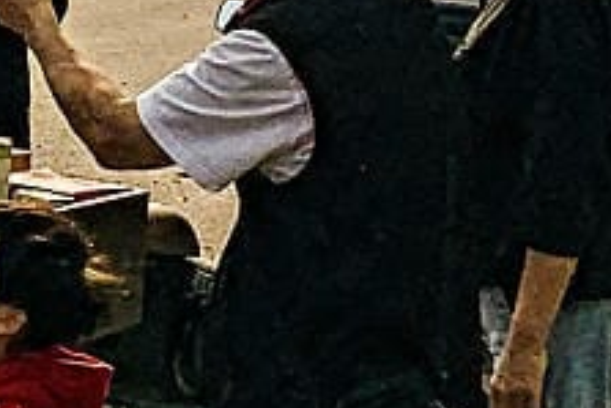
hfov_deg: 10.4
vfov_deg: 6.7
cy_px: -564
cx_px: -189
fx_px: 3295
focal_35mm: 194
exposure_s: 1/6900
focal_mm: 4.25
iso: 25
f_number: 1.8
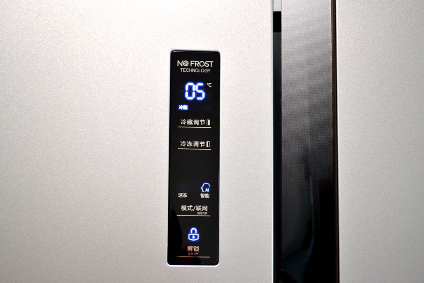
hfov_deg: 29.2
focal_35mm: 69
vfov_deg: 19.7
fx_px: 813
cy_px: 142
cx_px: 212
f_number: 5.3
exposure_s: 1/60
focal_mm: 46
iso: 1600
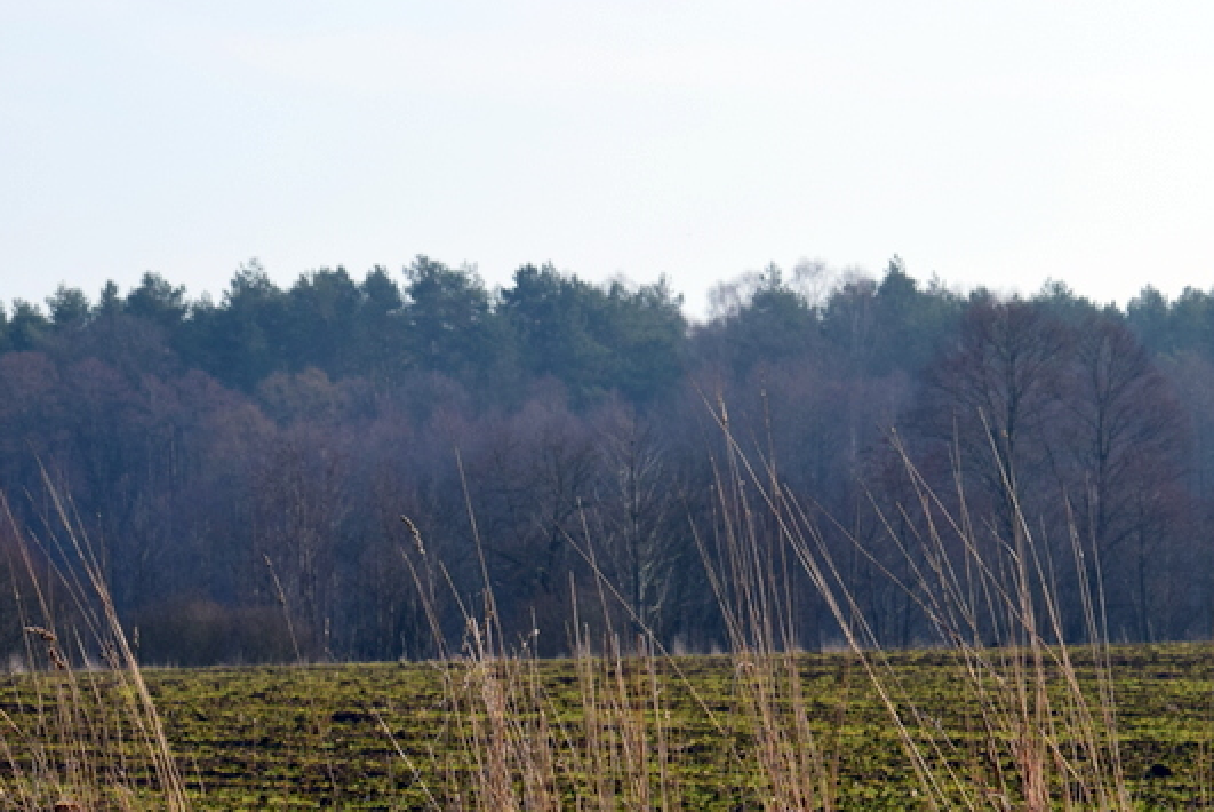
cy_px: 576
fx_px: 4725
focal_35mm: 140
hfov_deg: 14.6
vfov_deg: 9.8
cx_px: 613
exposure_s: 1/250
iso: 400
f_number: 10
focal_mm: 62
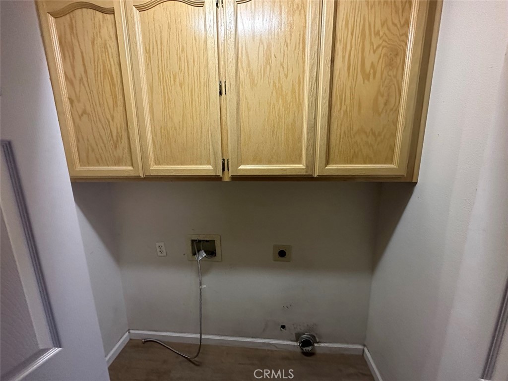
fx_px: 205
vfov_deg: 85.7
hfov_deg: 102.1
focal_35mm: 14
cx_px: 254
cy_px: 190
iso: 640
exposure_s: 1/60
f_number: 2.2
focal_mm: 2.22
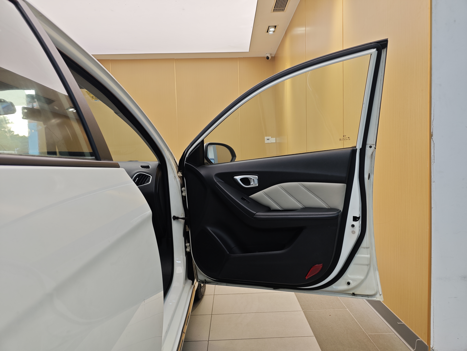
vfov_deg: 58.9
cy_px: 176
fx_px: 310
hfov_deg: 73.9
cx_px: 234
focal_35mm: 23
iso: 50
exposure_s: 1/100
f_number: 1.9
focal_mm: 8.7
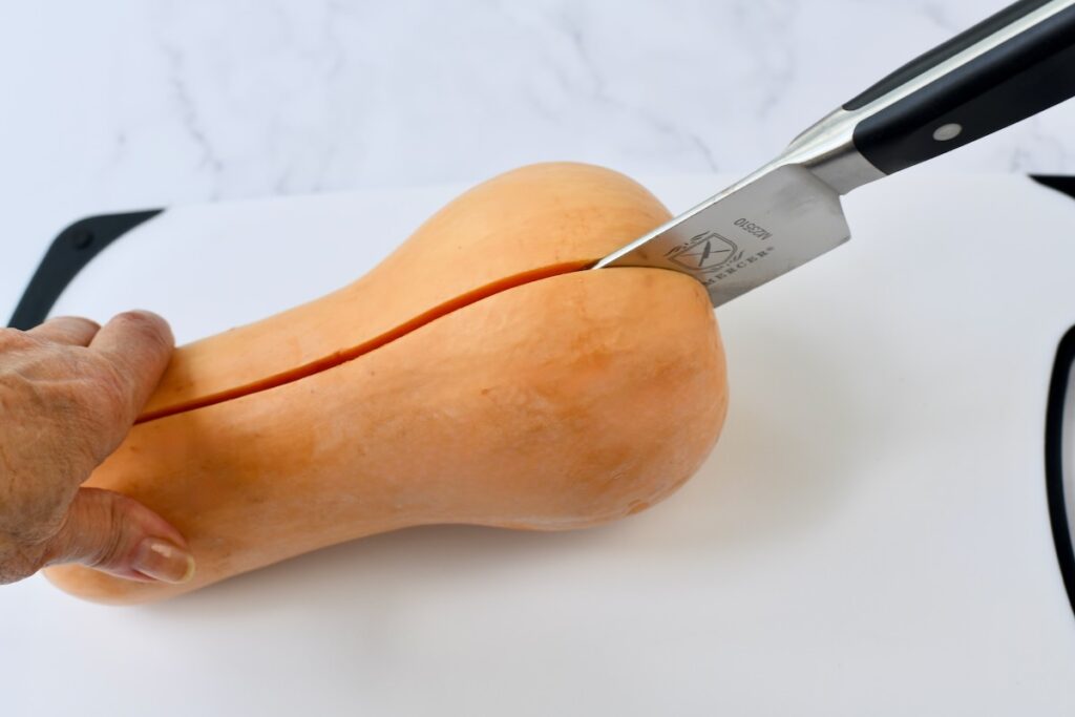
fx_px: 1493
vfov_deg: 27.0
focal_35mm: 50
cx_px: 538
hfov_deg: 39.6
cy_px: 358
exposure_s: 1/50
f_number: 9
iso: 200
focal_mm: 50
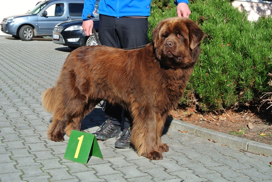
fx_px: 423
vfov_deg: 24.2
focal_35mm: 56
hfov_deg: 35.6
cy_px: 91
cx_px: 136
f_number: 5
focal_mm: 21.1
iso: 100
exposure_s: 1/400
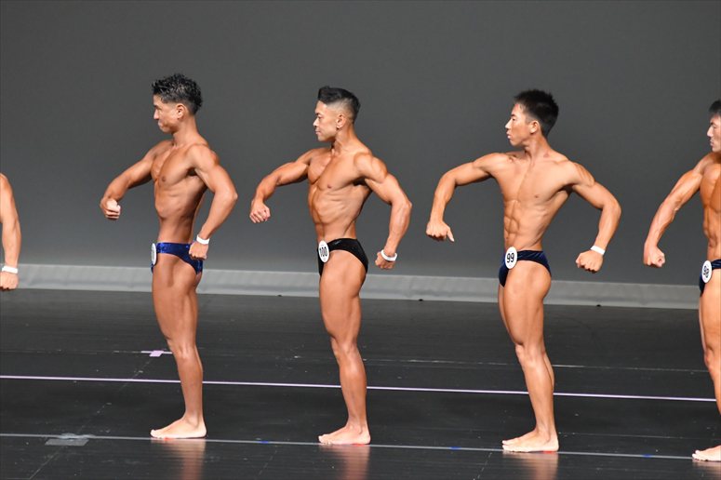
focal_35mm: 315
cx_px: 360
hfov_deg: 6.5
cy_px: 240
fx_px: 6306
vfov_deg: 4.4
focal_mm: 210
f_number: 5.6
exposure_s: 1/400
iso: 5000
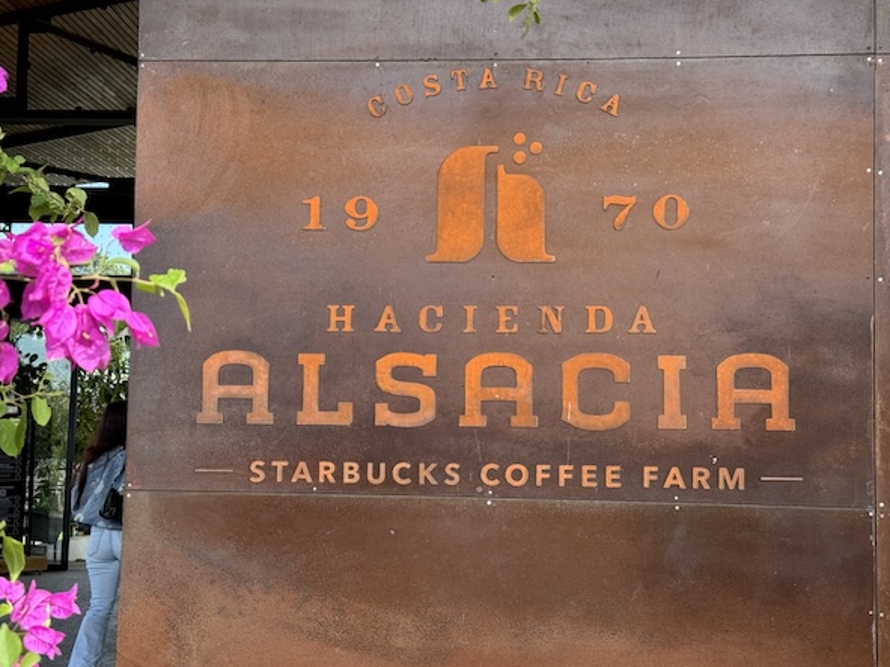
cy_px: 337
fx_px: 1337
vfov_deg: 28.0
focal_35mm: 52
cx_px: 434
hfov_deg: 36.8
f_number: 1.78
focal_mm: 6.76
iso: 64
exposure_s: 1/336
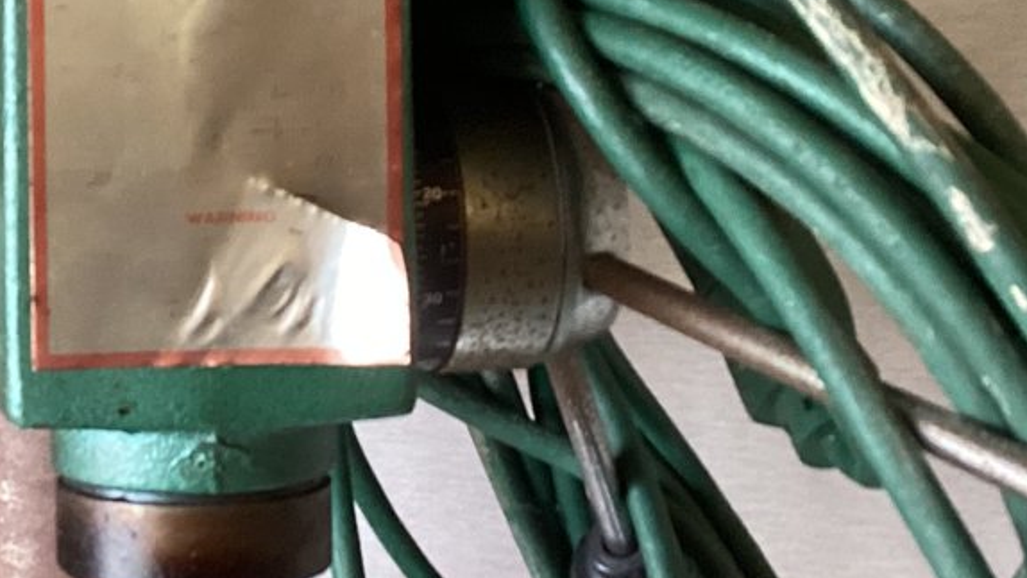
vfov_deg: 13.5
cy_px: 62
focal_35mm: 89
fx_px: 2424
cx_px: 121
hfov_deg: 23.4
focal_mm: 3.3
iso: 320
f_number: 2.4
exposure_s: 1/60
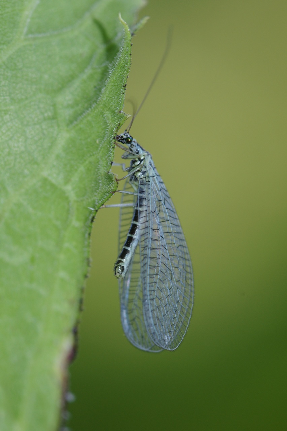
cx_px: 144
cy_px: 216
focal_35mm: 150
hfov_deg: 9.1
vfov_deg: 13.7
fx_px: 1794
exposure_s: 1/125
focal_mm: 100
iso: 200
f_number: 5.6
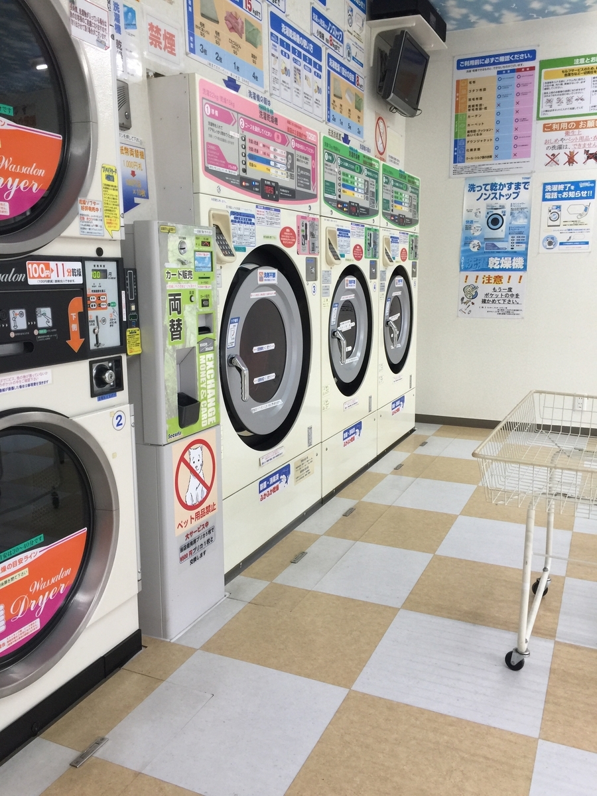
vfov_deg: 61.7
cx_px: 298
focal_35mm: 29
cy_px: 398
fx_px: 667
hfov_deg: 48.2
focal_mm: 4.15
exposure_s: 1/15
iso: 50
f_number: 2.2
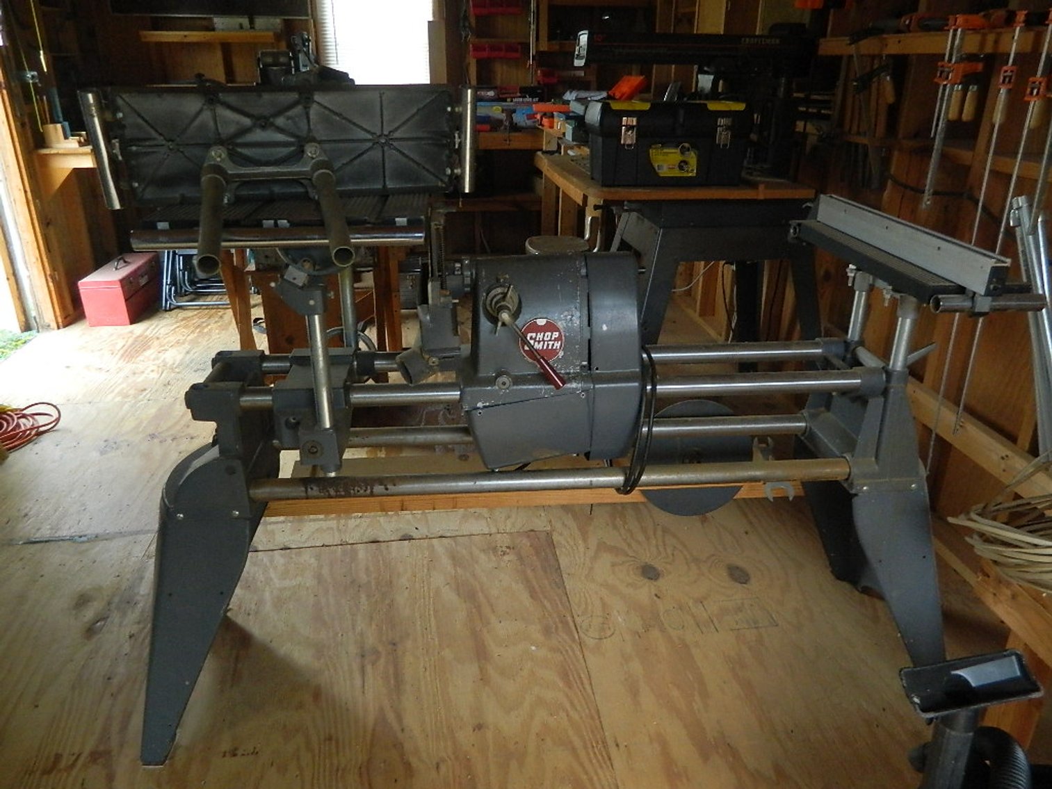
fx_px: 760
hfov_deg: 69.4
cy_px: 394
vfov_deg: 54.9
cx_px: 526
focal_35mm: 25
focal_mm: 4.5
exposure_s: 1/30
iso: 360
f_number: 3.1
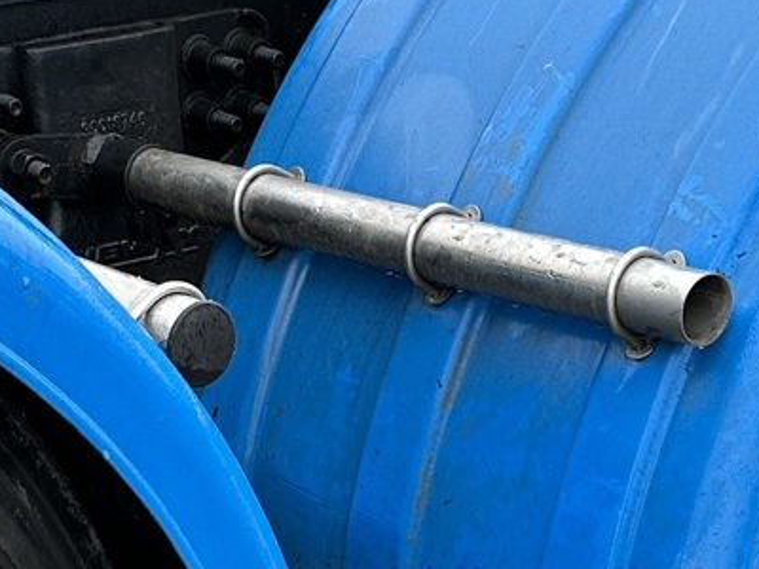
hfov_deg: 16.2
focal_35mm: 121
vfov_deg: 11.7
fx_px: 2653
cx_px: 224
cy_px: 880
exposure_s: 1/169
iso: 64
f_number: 1.78
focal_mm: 6.86
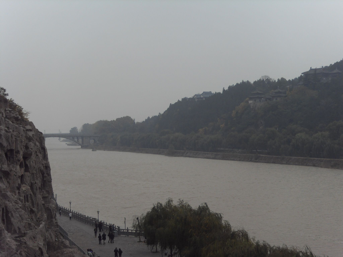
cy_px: 128
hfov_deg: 24.4
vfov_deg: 18.4
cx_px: 172
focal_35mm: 80
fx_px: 793
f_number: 4.2
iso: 80
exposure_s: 1/500
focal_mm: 13.7
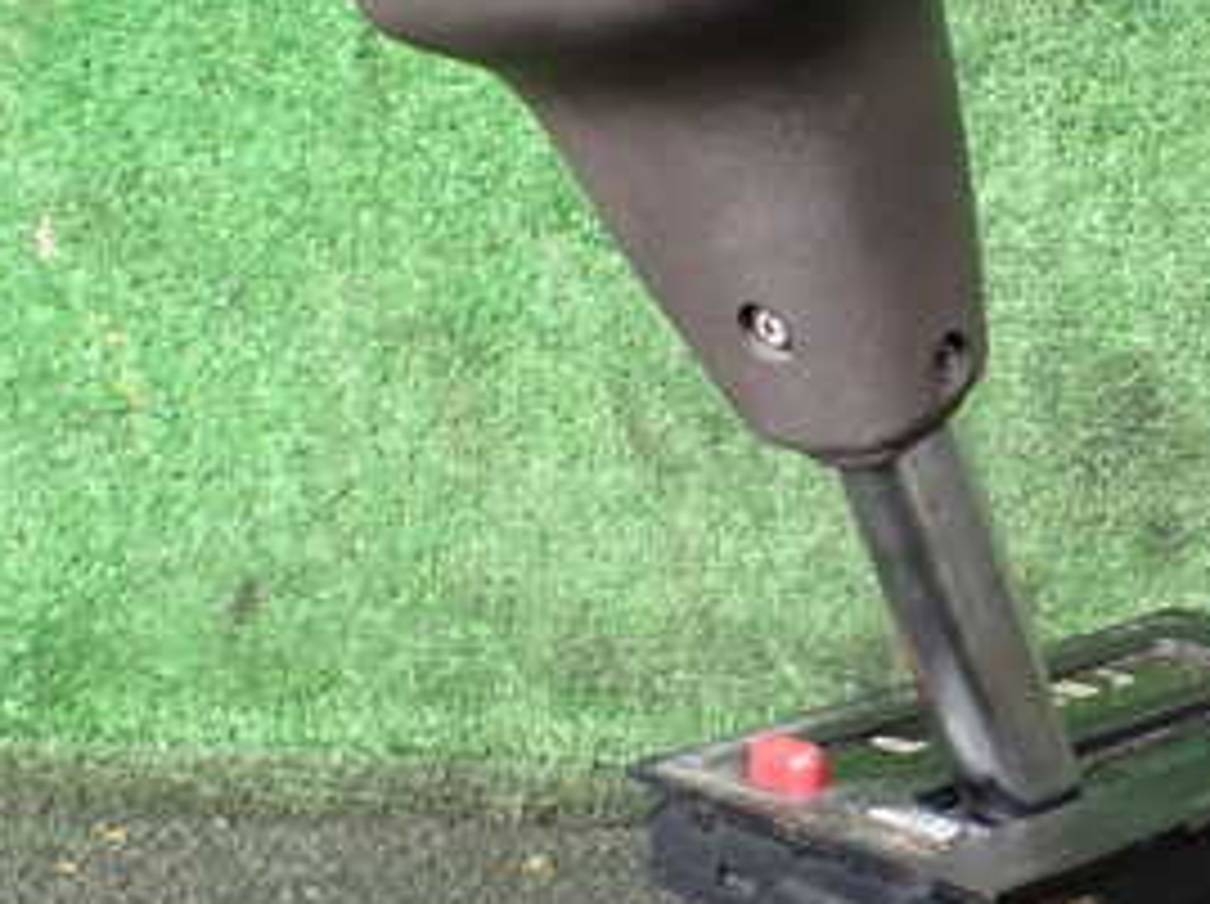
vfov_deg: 21.8
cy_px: 603
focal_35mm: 67
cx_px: 972
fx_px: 2339
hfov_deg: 28.4
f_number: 2.3
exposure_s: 1/125
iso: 640
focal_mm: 5.4
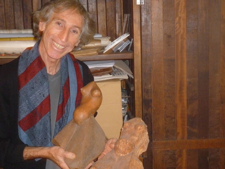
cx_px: 112
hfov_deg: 26.0
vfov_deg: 19.6
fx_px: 487
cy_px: 84
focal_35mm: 75
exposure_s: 1/8
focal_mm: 13.2
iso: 500
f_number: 4.9
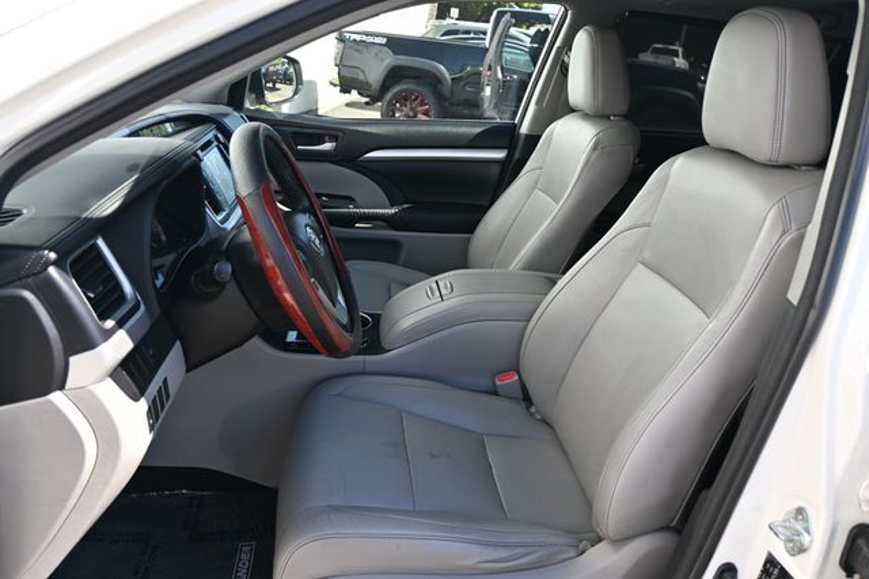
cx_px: 434
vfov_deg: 43.6
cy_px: 290
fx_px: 724
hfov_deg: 62.0
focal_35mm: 30
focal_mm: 20
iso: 320
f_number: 4
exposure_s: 1/250
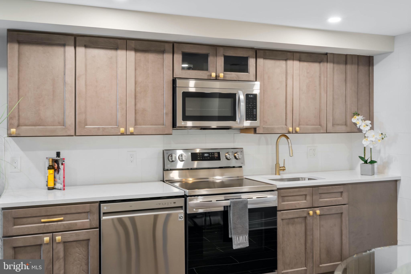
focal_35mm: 35
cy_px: 137
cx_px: 206
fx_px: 400
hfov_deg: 54.4
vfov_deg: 37.8
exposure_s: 1/2
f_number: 8
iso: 320
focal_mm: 35
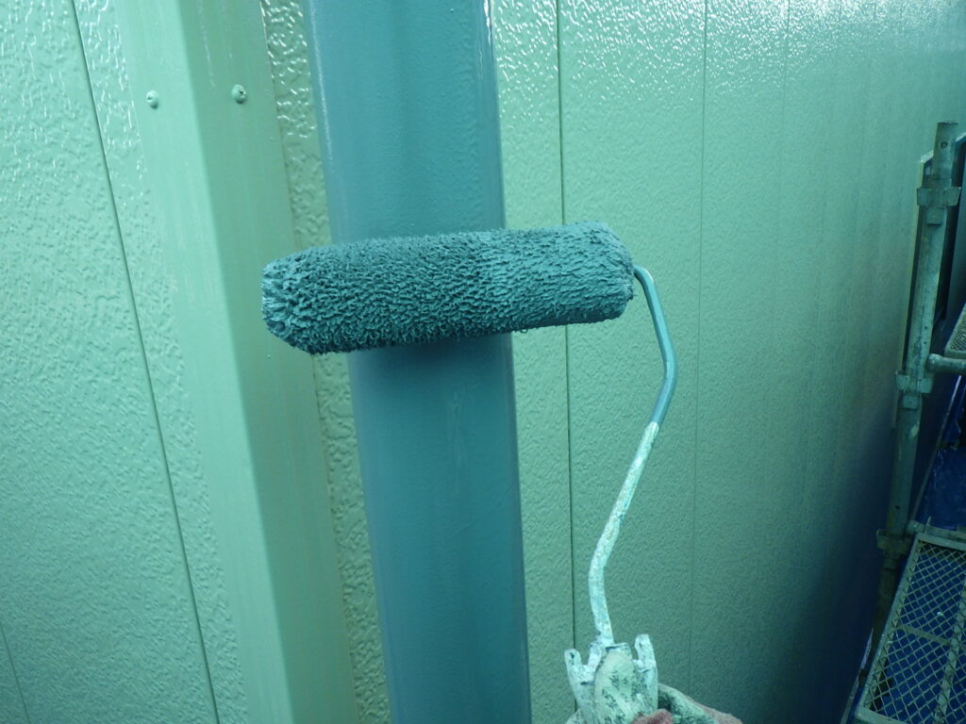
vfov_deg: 49.7
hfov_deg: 63.4
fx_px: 781
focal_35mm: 28
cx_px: 483
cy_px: 362
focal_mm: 5
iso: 125
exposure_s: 1/100
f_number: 3.5
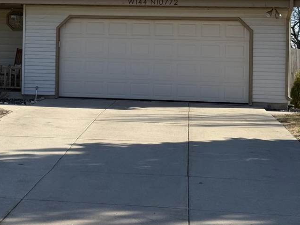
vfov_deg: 15.2
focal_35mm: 96
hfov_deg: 19.9
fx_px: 832
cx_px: 9
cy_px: 6
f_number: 1.78
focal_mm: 6.76
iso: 64
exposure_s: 1/3096
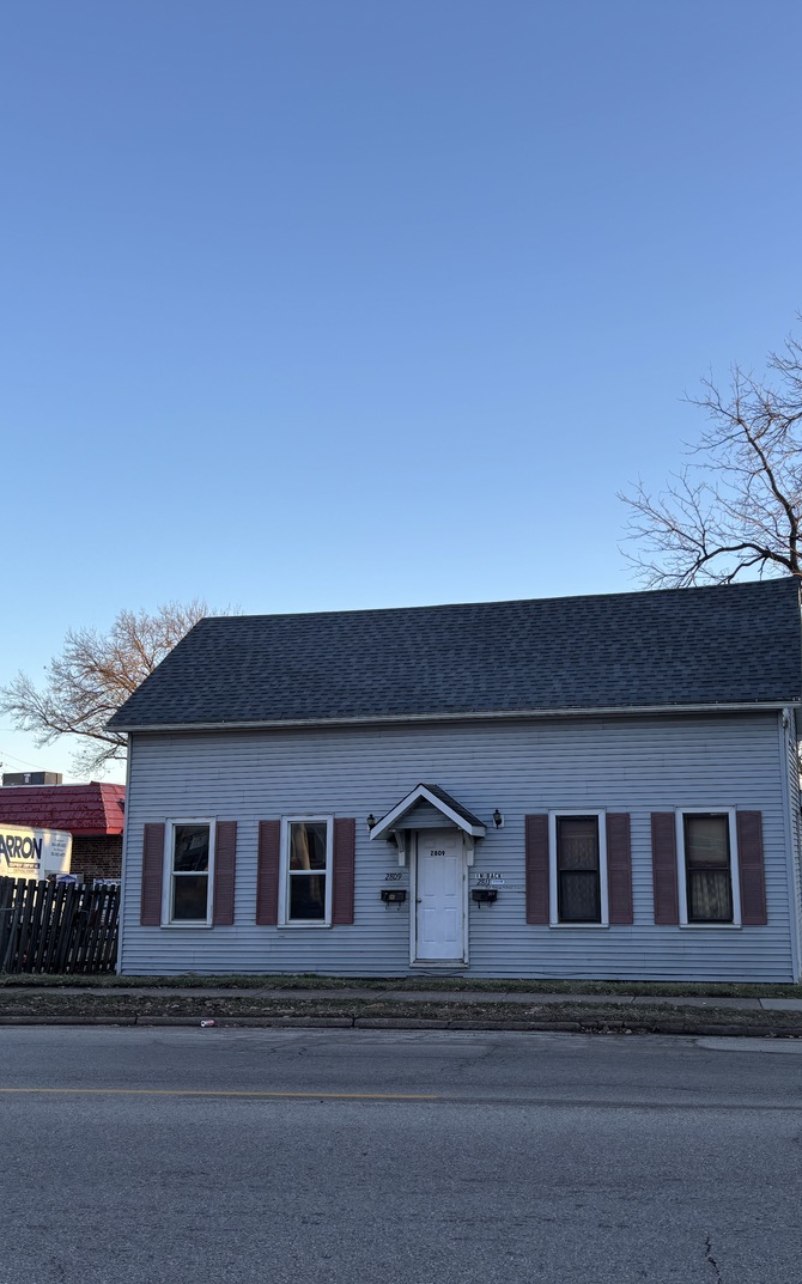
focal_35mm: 37
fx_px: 1295
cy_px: 640
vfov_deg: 52.8
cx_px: 509
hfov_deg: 34.2
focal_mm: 5.96
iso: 50
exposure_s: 1/769
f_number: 1.6
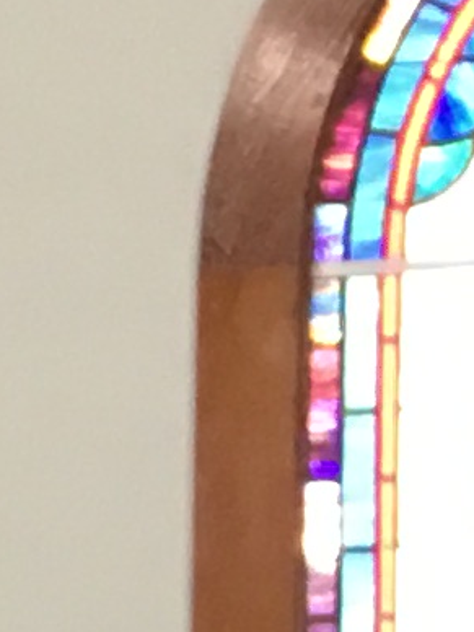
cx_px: -2536
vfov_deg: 6.4
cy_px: 1171
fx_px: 5495
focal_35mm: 301
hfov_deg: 3.9
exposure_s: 1/15
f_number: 2.2
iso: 64
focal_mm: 4.15
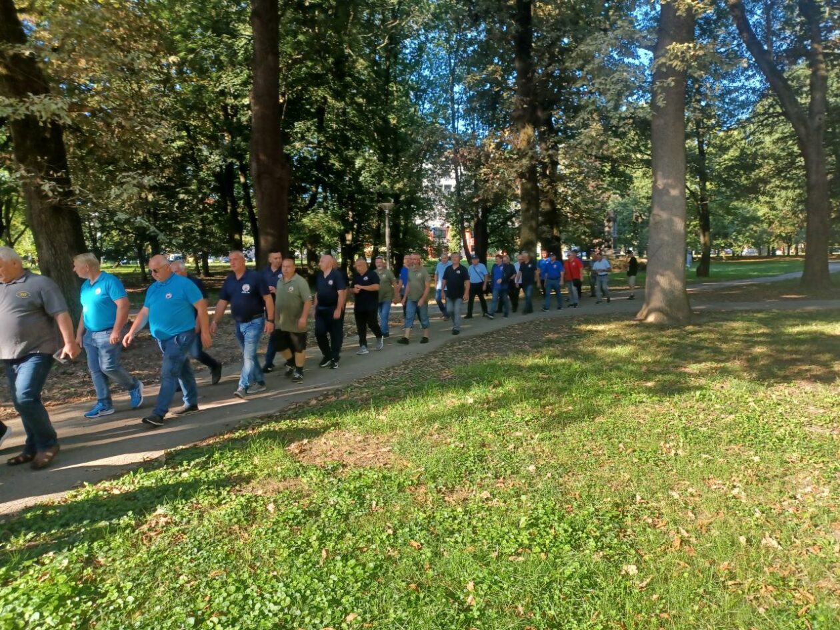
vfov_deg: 54.9
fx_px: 607
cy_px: 315
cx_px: 420
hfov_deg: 69.4
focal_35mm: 25
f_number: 1.8
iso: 40
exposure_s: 1/100
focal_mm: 4.6
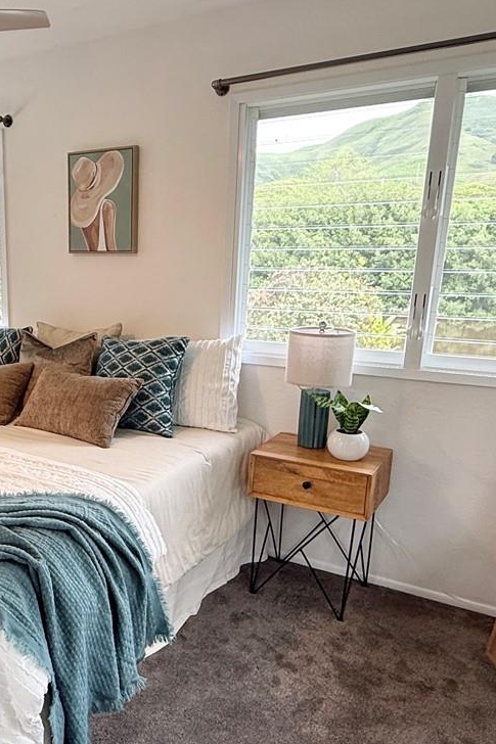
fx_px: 662
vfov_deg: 58.6
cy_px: 415
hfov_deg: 38.8
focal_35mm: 32
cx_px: 71
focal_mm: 2.22
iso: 80
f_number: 2.2
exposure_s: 1/99
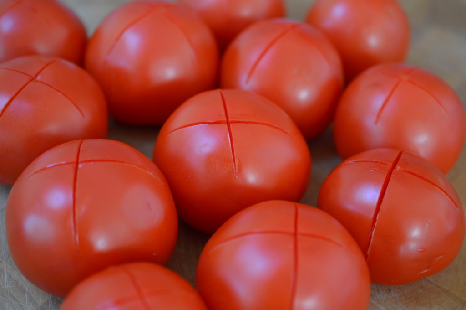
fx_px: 776
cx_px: 233
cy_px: 155
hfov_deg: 33.4
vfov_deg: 22.6
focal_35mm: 60
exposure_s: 1/60
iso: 450
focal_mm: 40
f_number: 3
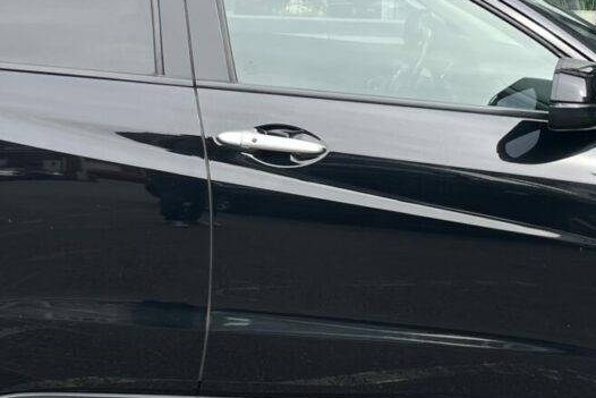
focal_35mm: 79
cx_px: 290
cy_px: 85
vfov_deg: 17.2
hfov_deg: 25.7
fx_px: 1308
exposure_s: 1/871
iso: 50
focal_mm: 5.1
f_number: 1.6
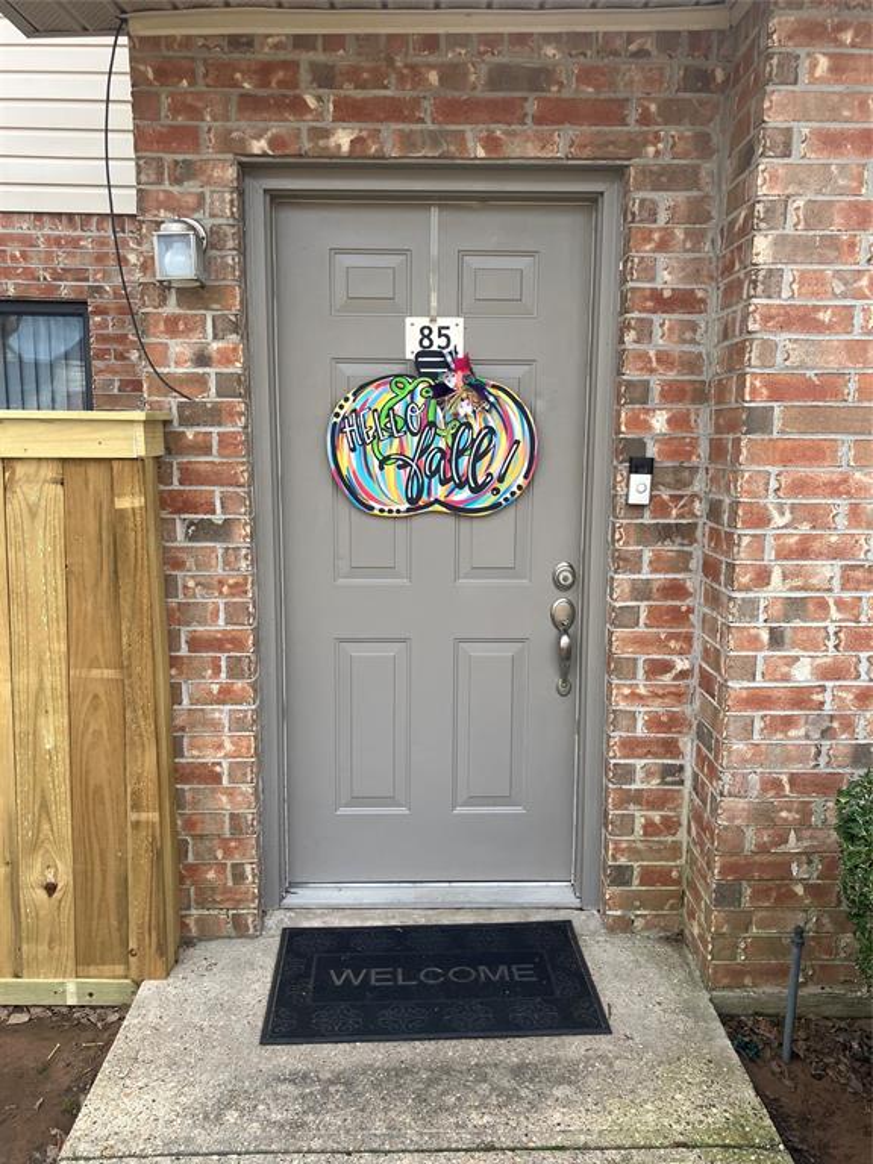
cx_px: 436
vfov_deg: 63.4
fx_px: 942
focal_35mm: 28
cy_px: 582
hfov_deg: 49.7
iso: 32
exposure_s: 1/433
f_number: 1.8
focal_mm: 3.99
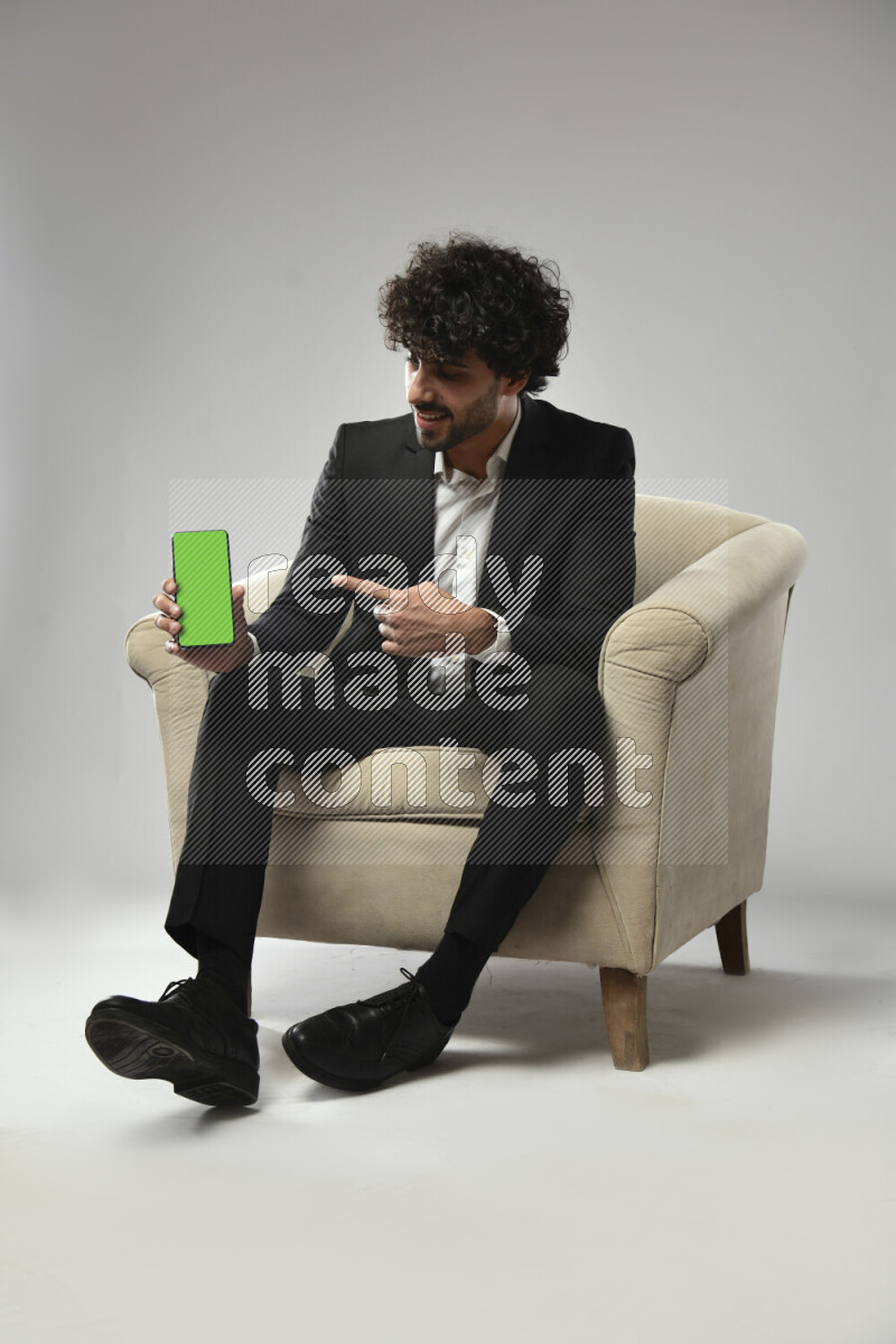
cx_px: 448
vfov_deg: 48.5
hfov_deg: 33.4
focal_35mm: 40
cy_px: 672
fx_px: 1493
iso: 400
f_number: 5.6
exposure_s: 1/125
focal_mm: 40
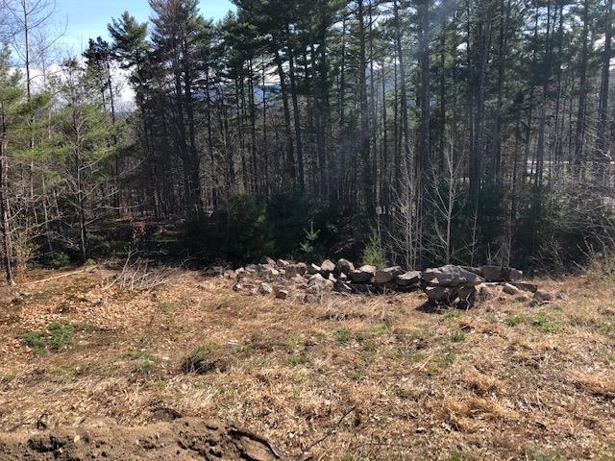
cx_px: 308
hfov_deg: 63.4
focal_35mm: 28
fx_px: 497
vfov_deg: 49.7
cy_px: 230
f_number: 1.8
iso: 20
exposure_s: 1/827
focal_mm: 3.99
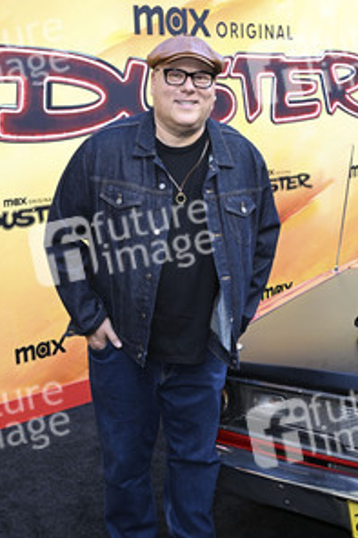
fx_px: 747
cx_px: 174
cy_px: 334
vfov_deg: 39.4
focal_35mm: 50
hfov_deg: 27.0
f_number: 5.6
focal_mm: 37
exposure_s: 1/200
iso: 1250
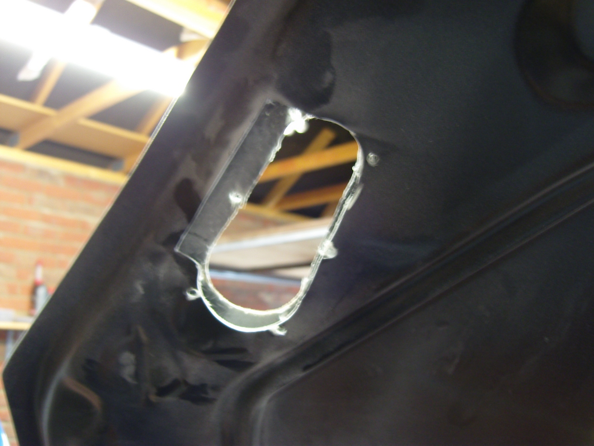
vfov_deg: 41.8
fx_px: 583
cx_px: 297
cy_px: 223
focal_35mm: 34
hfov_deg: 54.0
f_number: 2.8
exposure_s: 1/10
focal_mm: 7.3
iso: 200
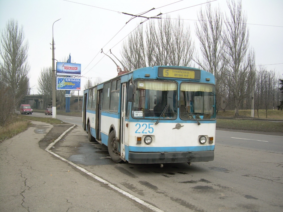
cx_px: 142
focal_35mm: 38
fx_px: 311
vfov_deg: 37.7
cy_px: 106
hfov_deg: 49.0
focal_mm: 6.3
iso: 50
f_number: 2.8
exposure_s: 1/92.5
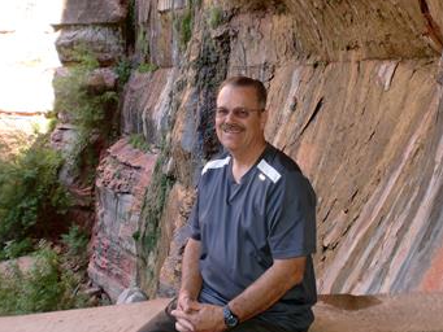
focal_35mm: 41
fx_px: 525
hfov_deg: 45.7
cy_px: 152
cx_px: 234
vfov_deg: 35.1
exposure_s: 1/60
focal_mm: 6.3
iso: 100
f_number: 3.1
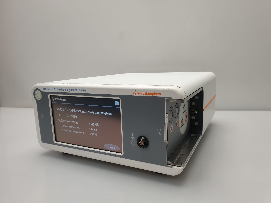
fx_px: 204
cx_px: 136
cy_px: 102
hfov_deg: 67.3
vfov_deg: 53.1
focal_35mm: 26
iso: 50
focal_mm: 4.3
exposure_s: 1/50
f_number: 2.4
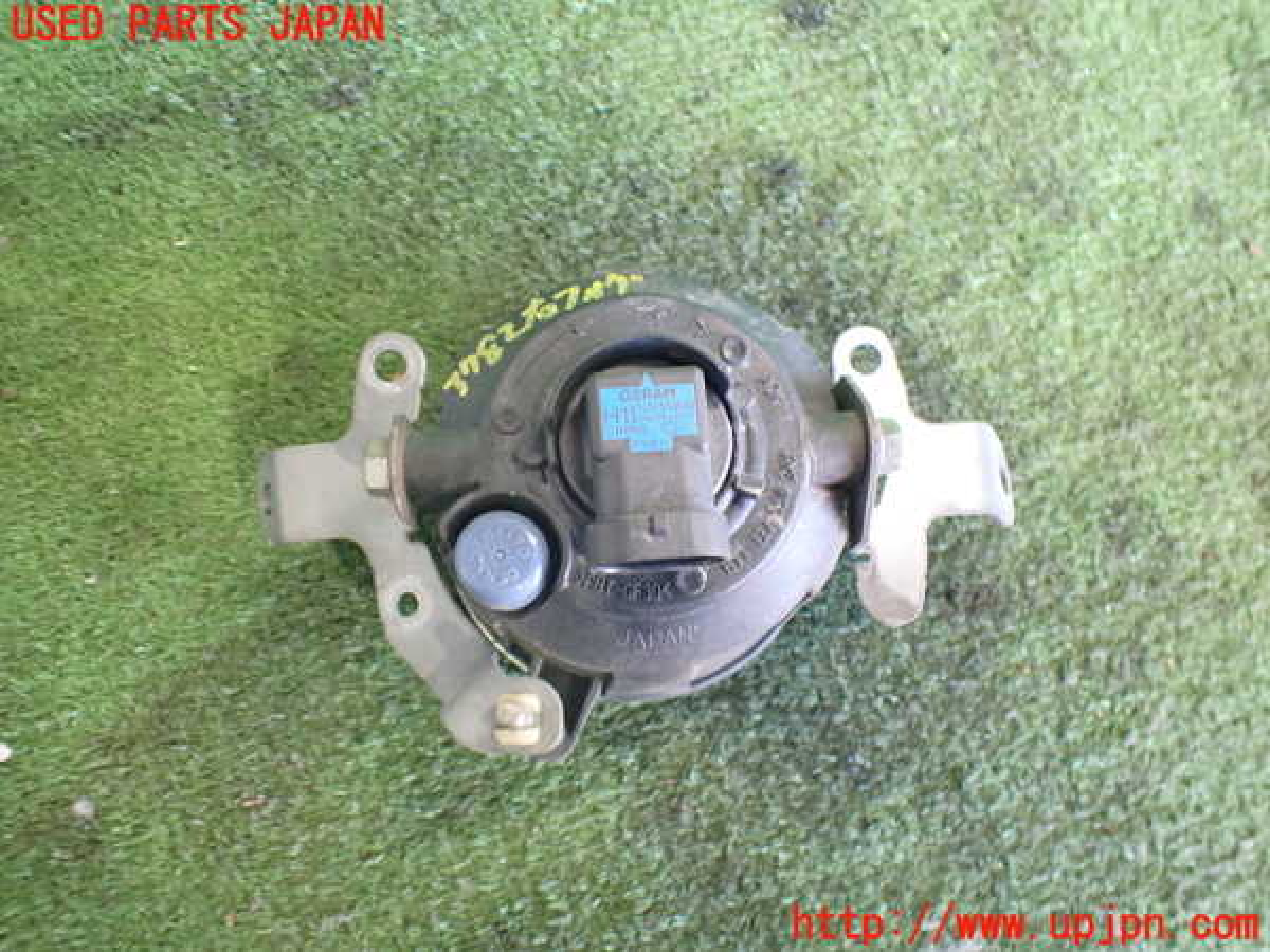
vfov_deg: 46.8
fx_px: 1101
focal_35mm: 30
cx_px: 635
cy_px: 476
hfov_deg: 60.0
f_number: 2.3
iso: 800
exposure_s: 1/60
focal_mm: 5.4
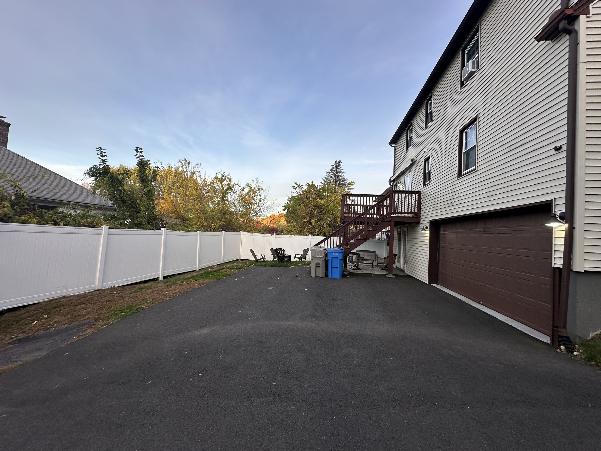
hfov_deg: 102.1
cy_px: 226
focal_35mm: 14
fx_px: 243
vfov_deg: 85.7
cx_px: 300
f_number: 2.2
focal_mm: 2.22
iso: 40
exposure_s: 1/355
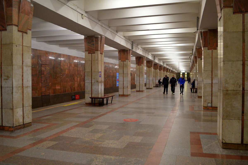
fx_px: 227
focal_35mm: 33
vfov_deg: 39.9
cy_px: 82
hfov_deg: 57.3
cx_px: 124
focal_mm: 22
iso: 1000
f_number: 3.8
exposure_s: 1/60
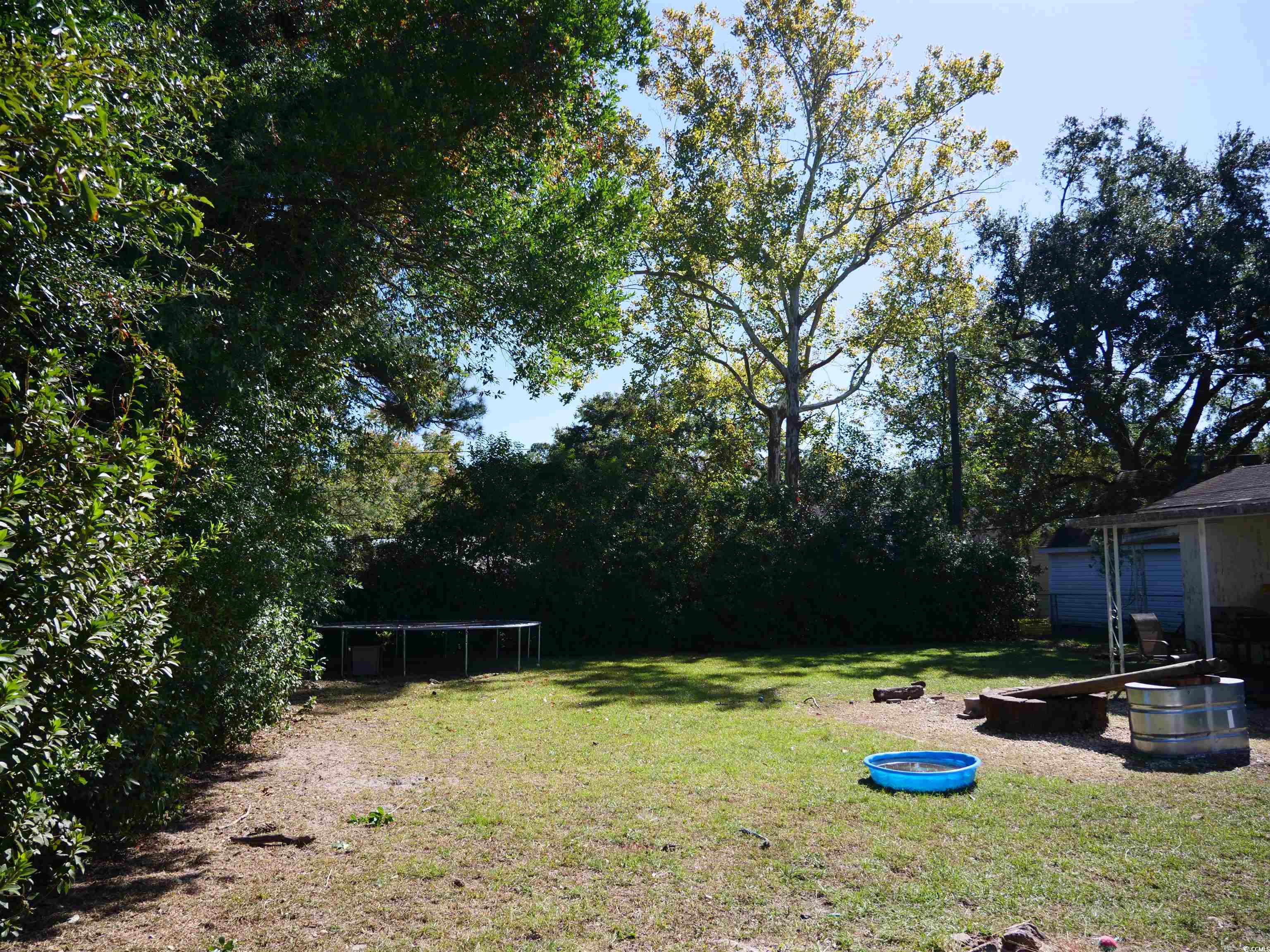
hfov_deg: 71.6
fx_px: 881
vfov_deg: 56.8
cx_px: 635
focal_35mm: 24
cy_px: 476
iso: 200
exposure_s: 1/1300
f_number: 3.5
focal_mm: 12
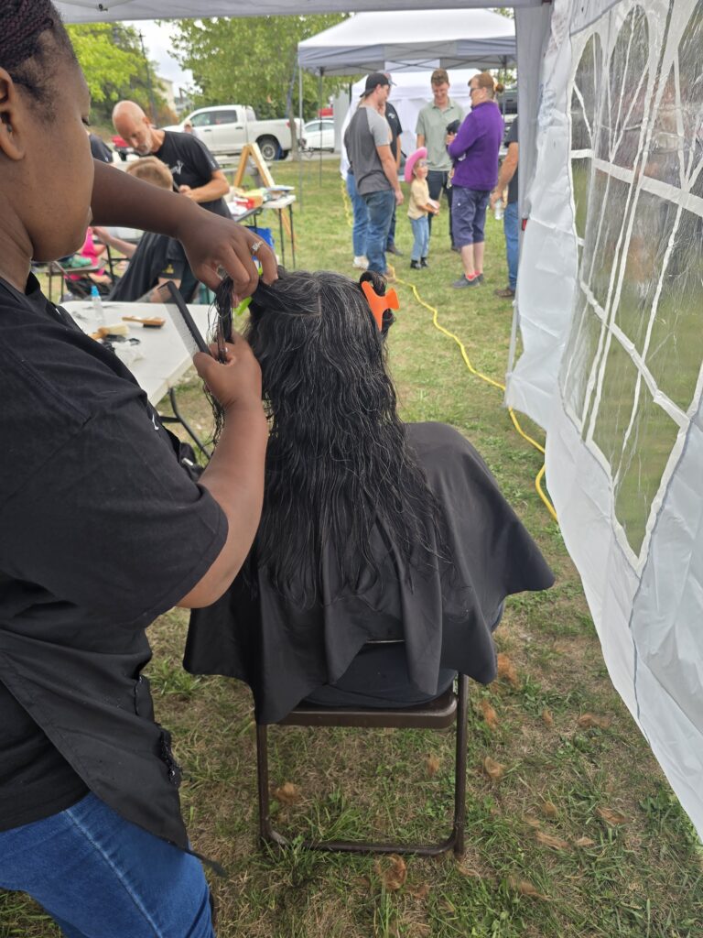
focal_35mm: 23
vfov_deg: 73.9
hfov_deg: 58.9
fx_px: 623
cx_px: 352
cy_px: 469
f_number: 1.7
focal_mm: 6.3
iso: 20
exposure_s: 1/180
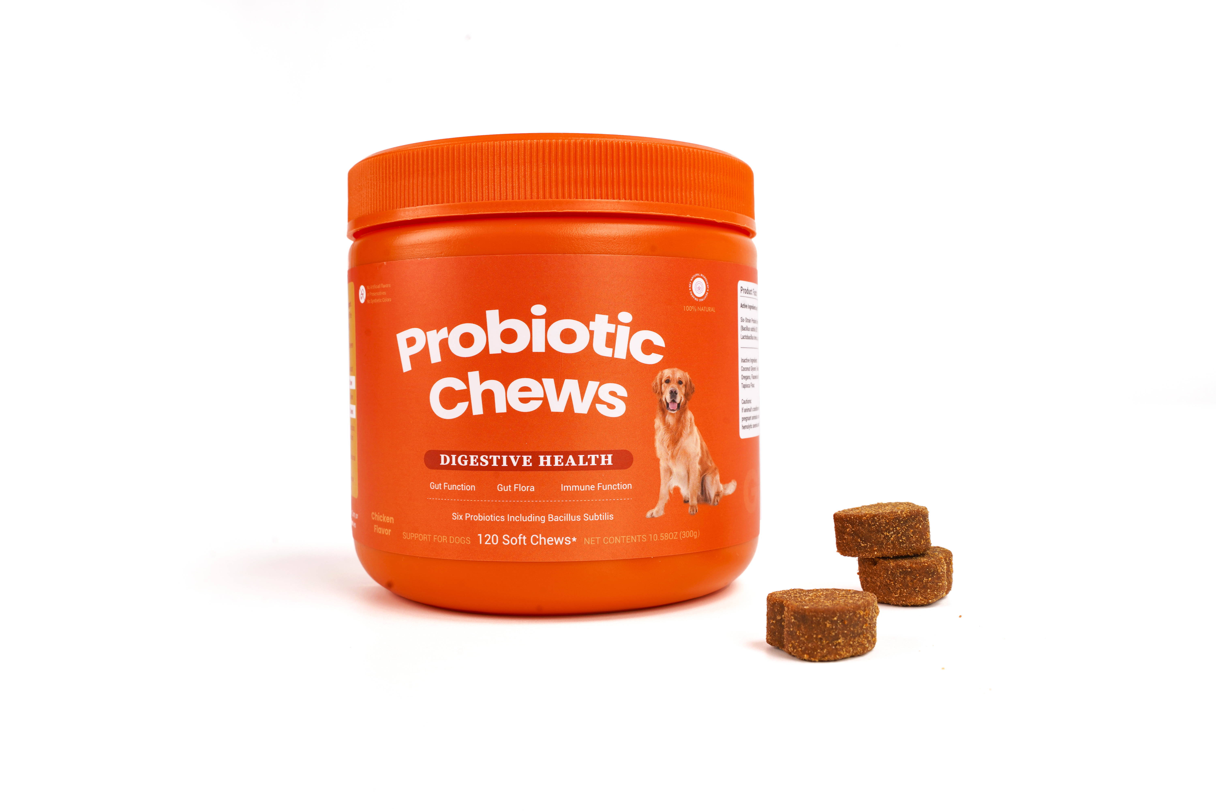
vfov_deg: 37.9
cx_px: 608
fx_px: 1182
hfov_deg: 54.4
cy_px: 406
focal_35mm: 35
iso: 100
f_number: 16
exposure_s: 1/80
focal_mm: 35
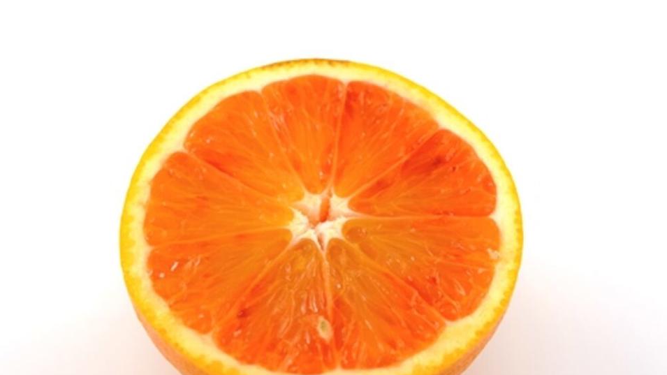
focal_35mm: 60
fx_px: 1061
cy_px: 209
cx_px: 333
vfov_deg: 20.0
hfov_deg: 34.9
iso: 400
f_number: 8
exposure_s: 1/125
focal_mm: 38
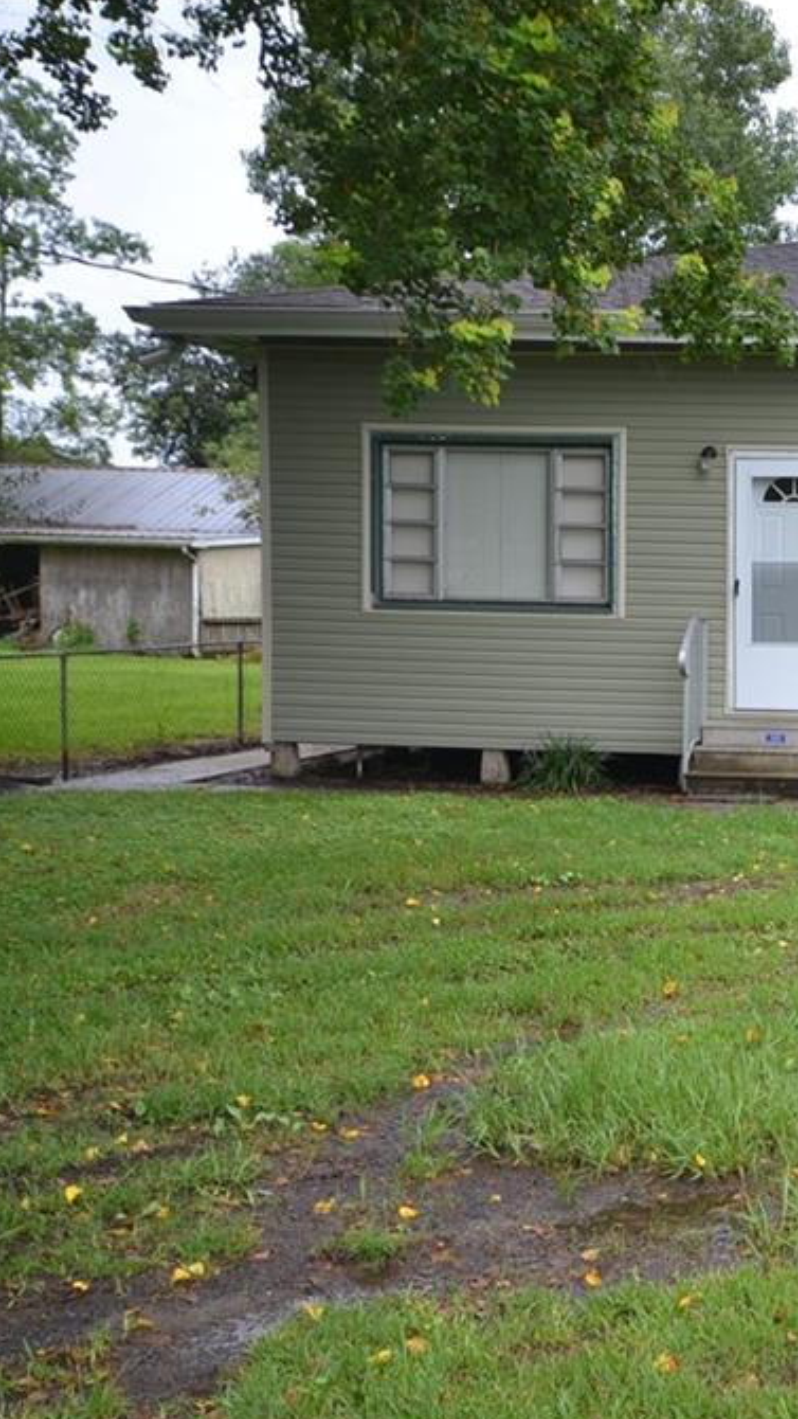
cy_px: 714
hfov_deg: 22.5
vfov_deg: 42.9
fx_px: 1805
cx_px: 1008
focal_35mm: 48
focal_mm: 20
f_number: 5.6
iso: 180
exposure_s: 1/125
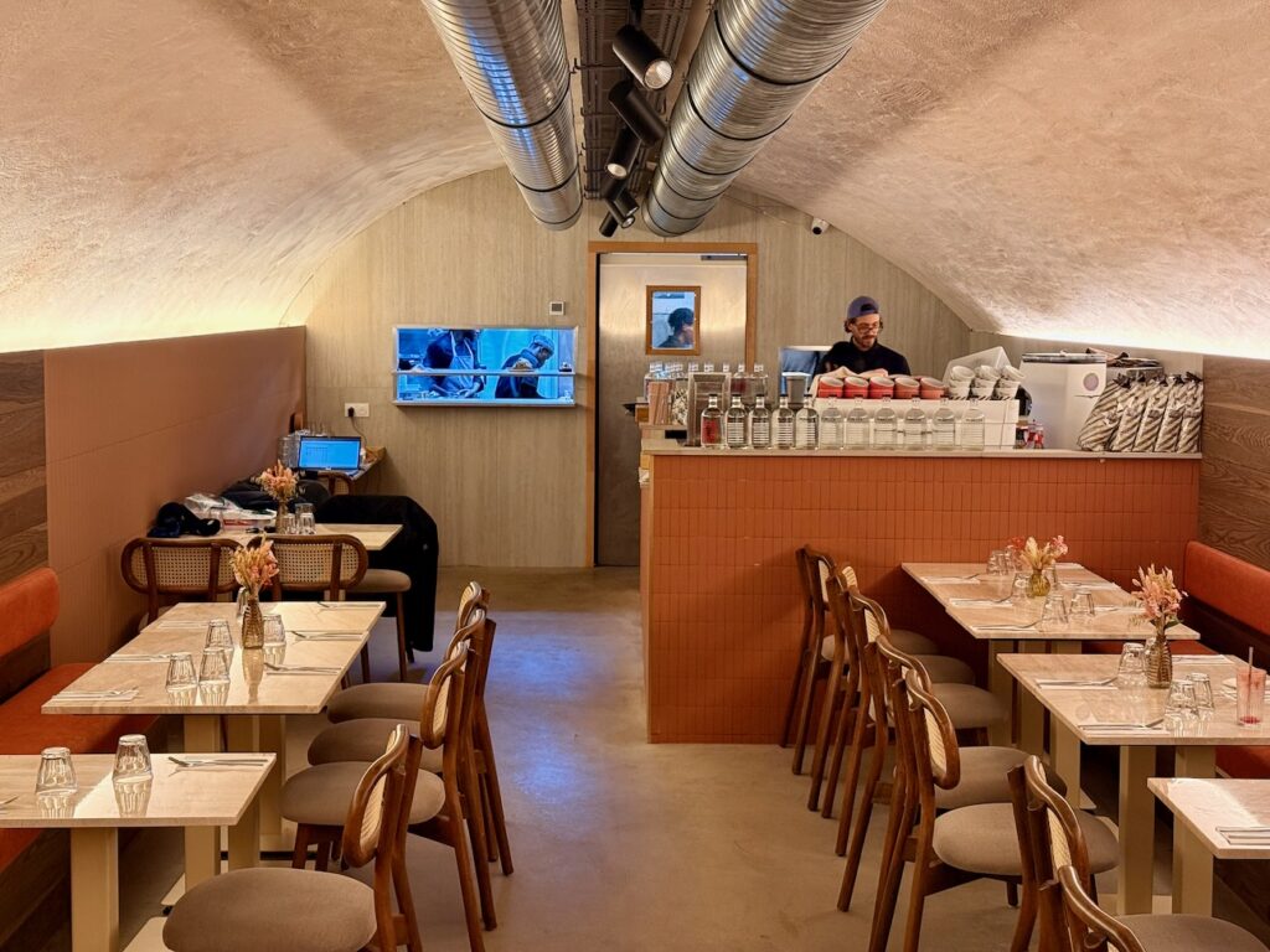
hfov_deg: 39.7
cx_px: 635
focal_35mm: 48
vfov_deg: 30.3
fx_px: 1761
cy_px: 476
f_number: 1.78
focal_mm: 6.76
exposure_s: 1/33
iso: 200
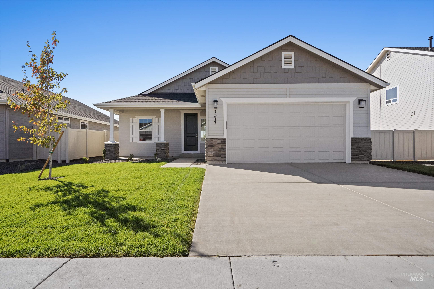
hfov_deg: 86.9
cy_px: 144
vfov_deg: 64.6
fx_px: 229
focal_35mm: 19
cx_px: 217
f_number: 7.1
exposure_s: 1/3200
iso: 640
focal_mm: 19
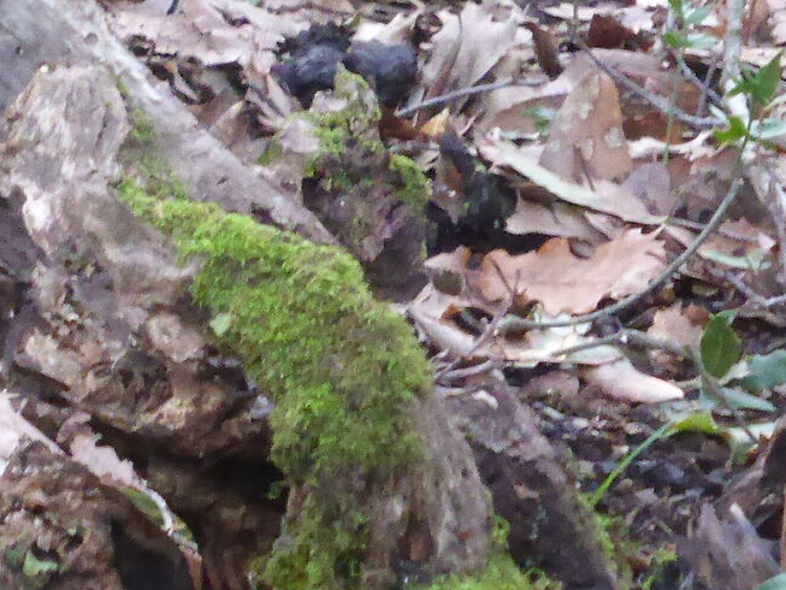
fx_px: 12604
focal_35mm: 555
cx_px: 195
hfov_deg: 3.6
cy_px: 153
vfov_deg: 2.7
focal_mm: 24.4
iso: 800
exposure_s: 1/25
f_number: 5.4
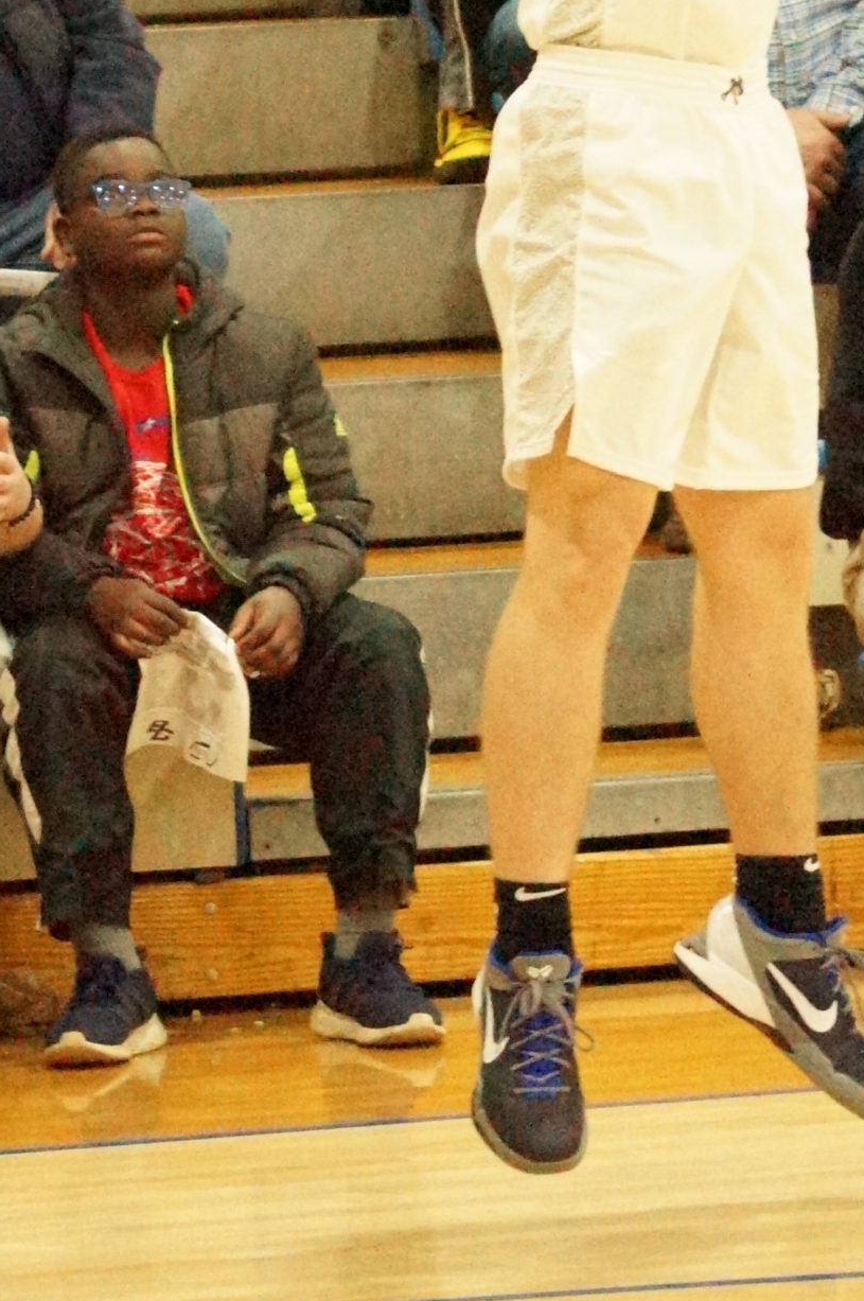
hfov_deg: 4.4
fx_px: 11296
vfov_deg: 6.6
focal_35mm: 313
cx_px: 809
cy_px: 129
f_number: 5
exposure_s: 1/640
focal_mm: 100
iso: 16000
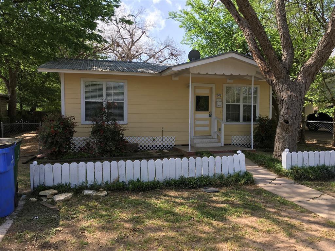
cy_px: 126
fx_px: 281
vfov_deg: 48.2
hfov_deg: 61.7
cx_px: 168
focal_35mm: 29
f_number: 2.2
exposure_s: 1/674
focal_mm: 4.15
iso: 25
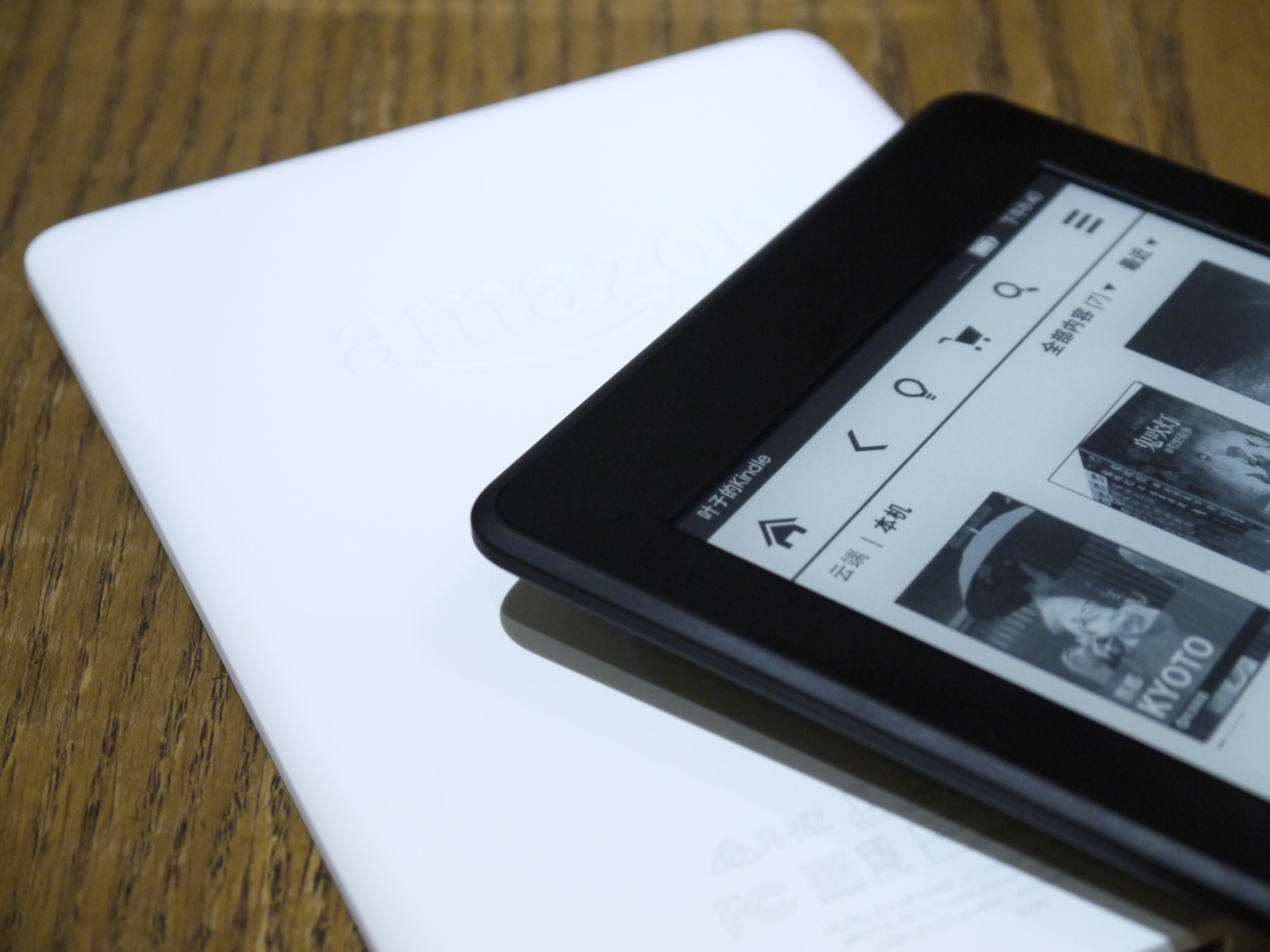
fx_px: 3082
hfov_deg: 23.3
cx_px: 635
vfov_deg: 17.6
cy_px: 476
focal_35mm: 84
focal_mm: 42
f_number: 5.6
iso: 800
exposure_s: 1/25
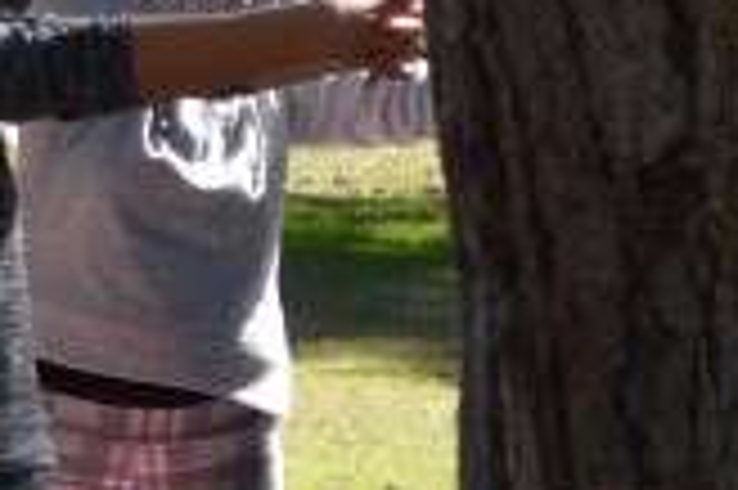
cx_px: -1366
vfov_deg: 2.9
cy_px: 49
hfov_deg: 4.2
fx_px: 9718
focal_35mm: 475
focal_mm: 45
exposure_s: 1/125
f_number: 5.3
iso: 100
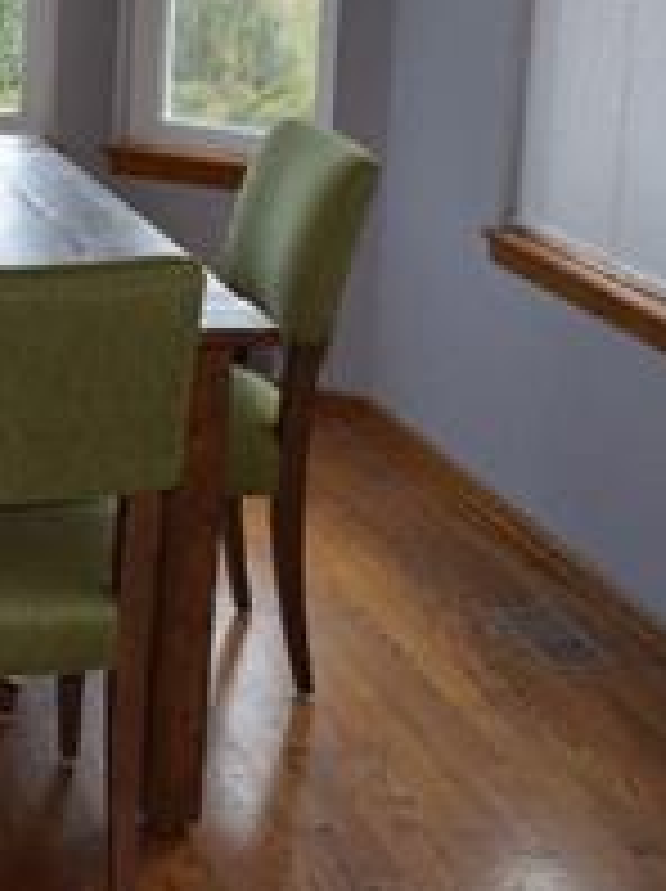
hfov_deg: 16.2
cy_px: 225
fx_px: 2160
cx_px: -297
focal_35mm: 84
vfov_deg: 23.1
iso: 250
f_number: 5.6
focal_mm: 18
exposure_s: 1/125
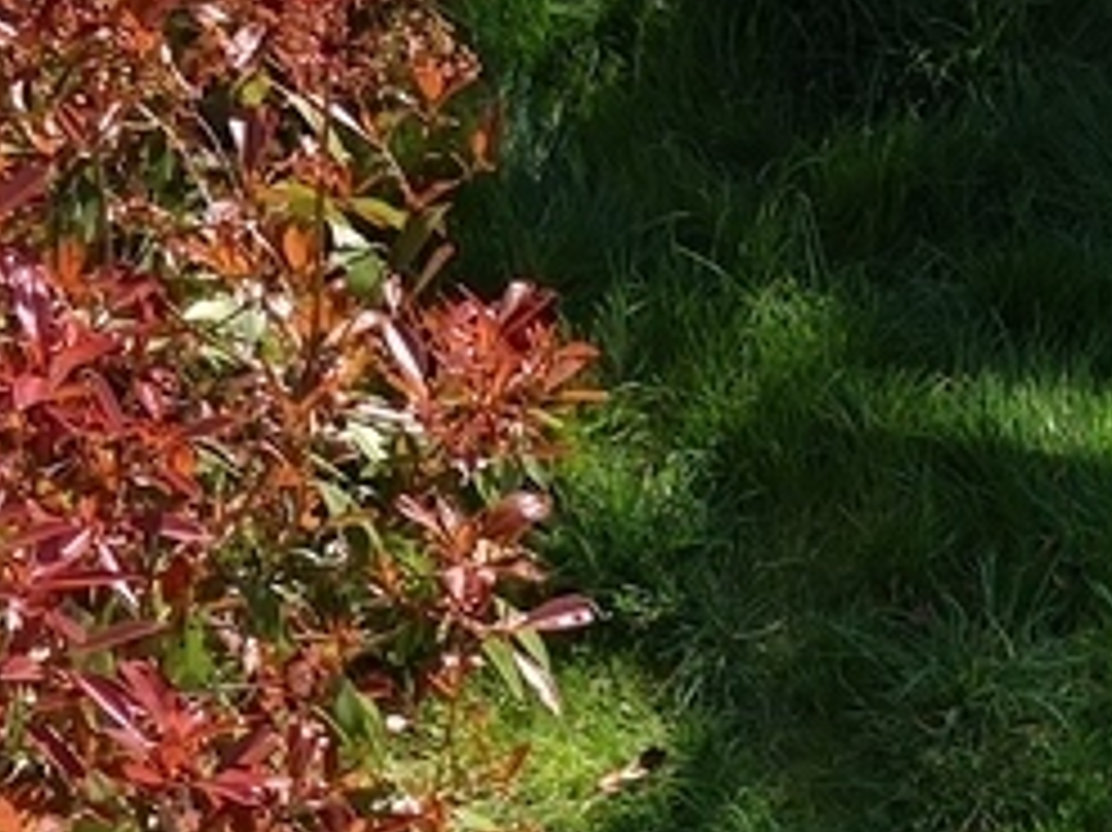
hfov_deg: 16.7
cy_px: 1651
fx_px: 3596
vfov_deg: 11.8
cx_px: 1387
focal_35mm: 112
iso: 50
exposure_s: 1/1199
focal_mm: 3.95
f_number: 1.6
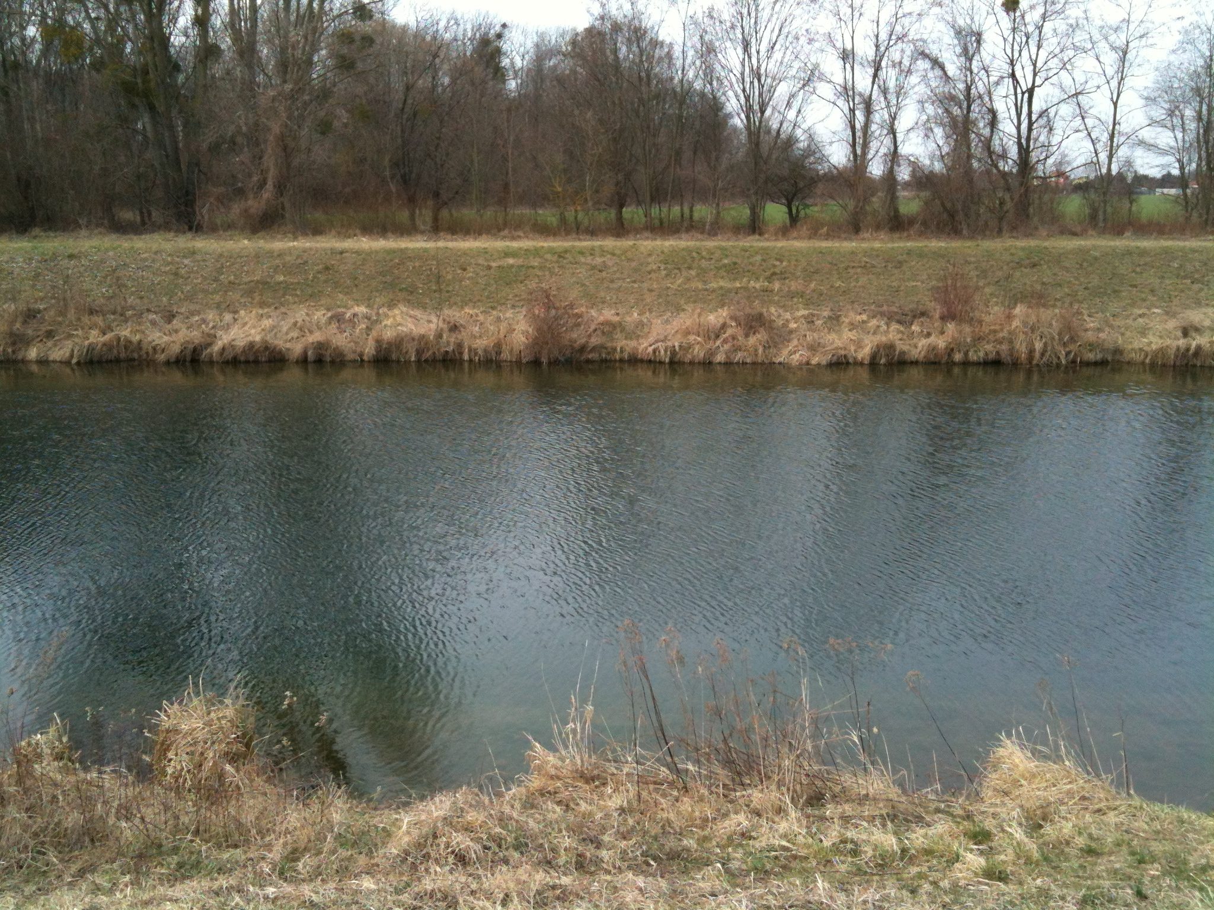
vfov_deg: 40.7
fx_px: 1227
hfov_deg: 52.6
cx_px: 607
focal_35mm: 35
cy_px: 455
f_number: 2.8
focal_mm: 3.85
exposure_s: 1/431
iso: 64
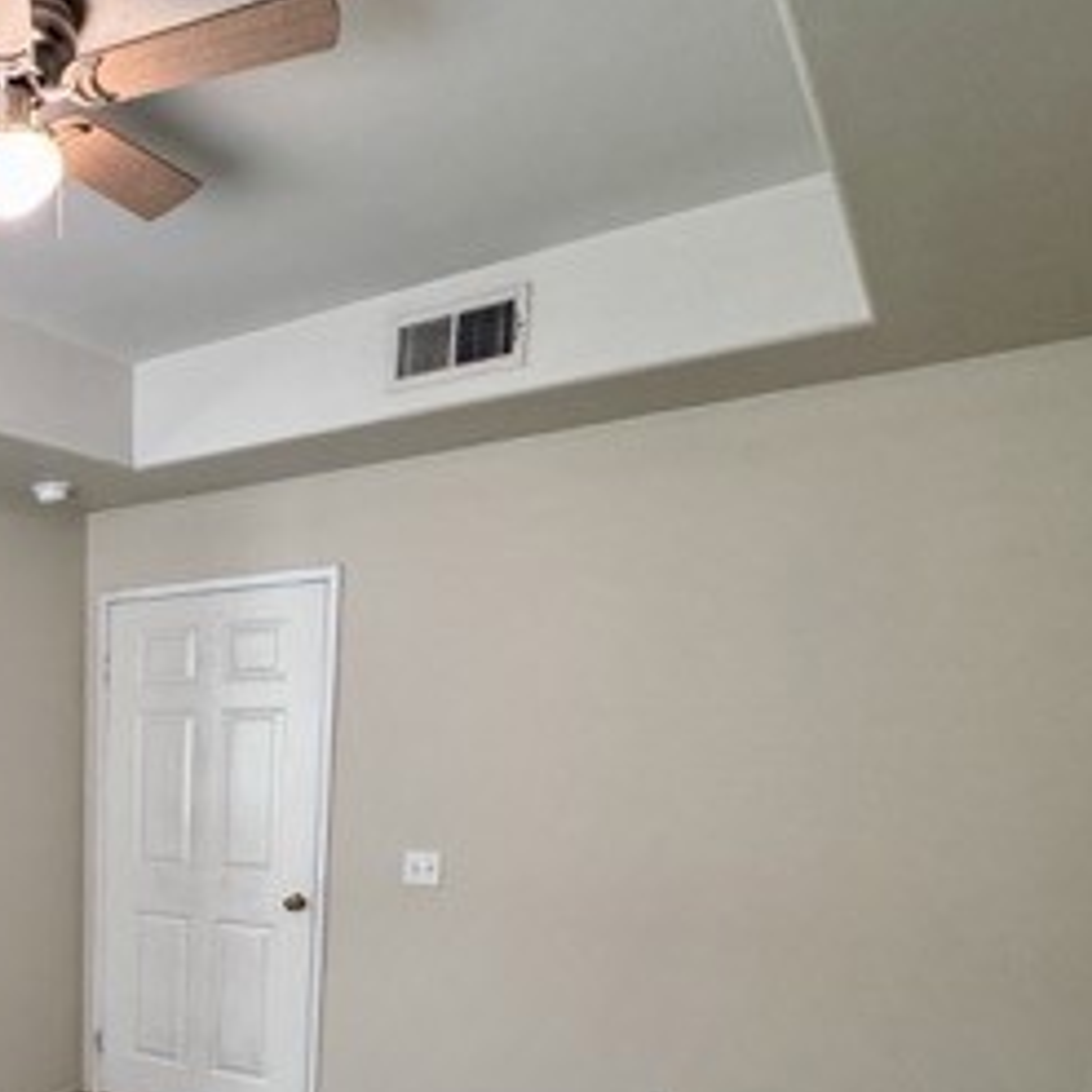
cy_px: 911
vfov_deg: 47.6
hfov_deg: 40.4
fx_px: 1142
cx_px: -133
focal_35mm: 32
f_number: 2.2
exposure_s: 1/60
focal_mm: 2.22
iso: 320
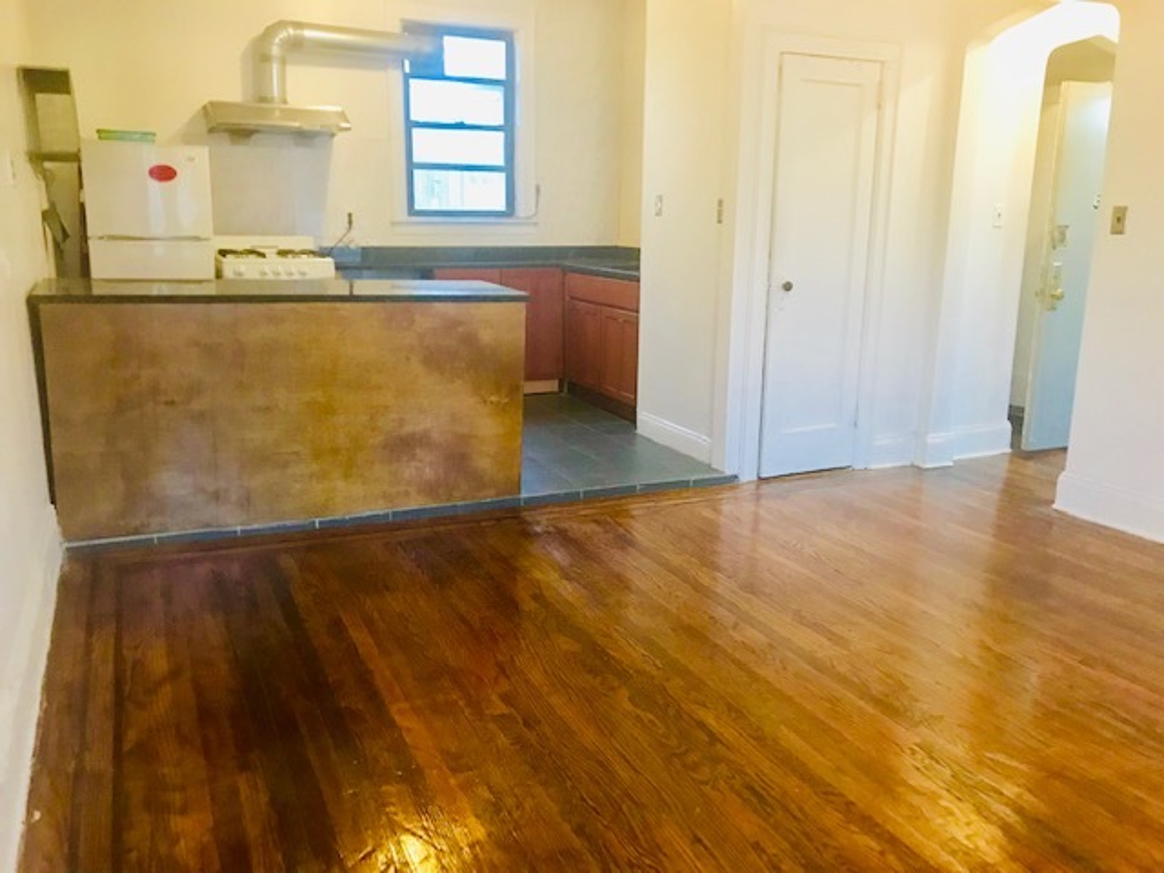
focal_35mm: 28
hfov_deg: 63.4
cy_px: 436
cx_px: 582
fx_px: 942
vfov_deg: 49.7
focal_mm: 3.99
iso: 100
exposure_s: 1/12
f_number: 1.8
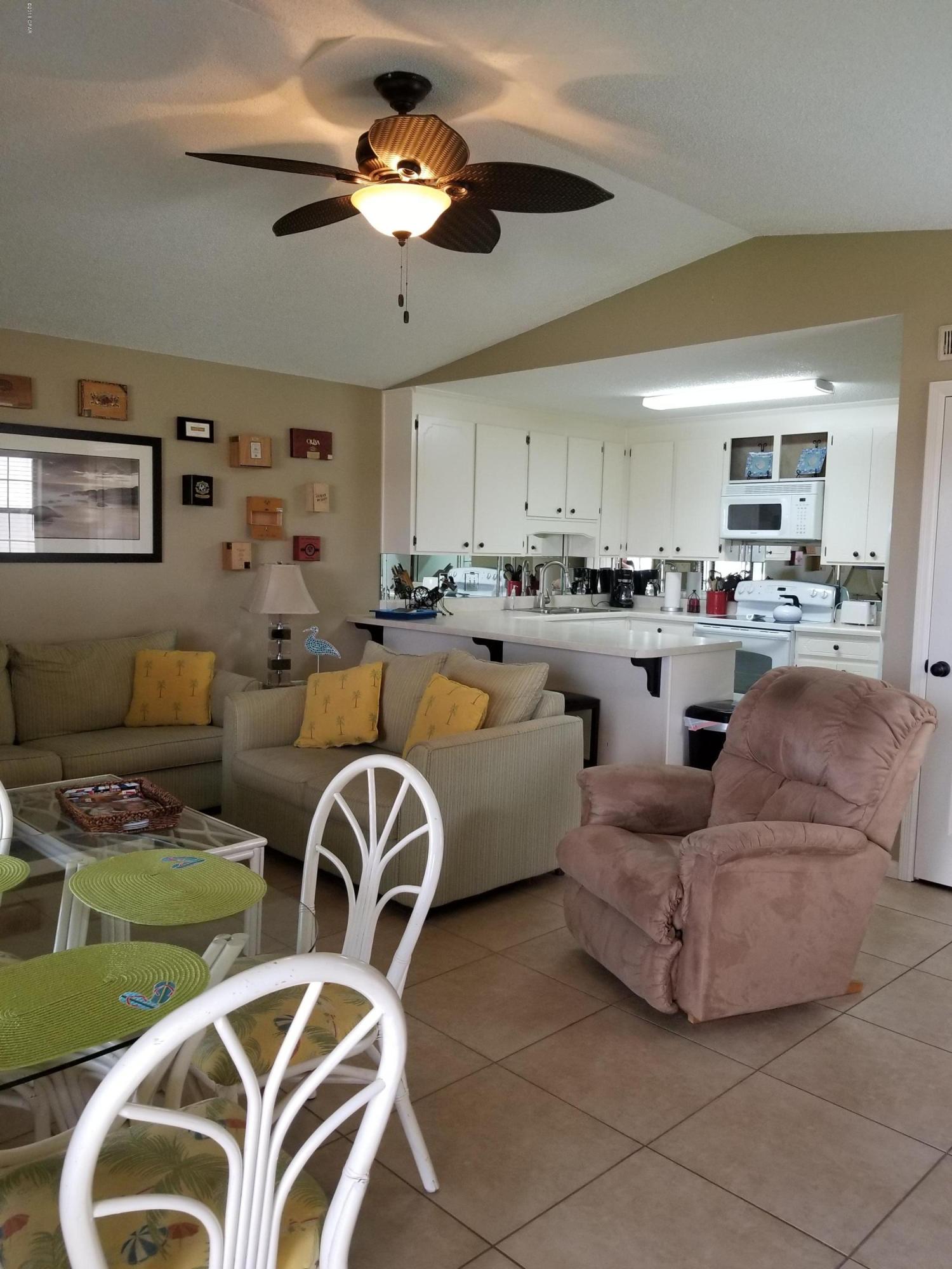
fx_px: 953
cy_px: 634
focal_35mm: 26
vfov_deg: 67.3
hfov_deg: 53.1
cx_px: 476
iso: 160
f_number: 1.7
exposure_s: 1/60
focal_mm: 4.3
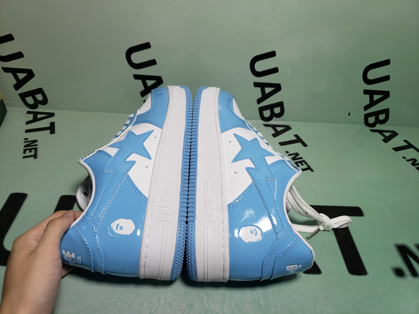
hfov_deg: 67.3
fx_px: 315
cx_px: 210
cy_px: 157
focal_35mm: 26
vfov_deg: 53.1
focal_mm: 4.3
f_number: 1.5
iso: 50
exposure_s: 1/642
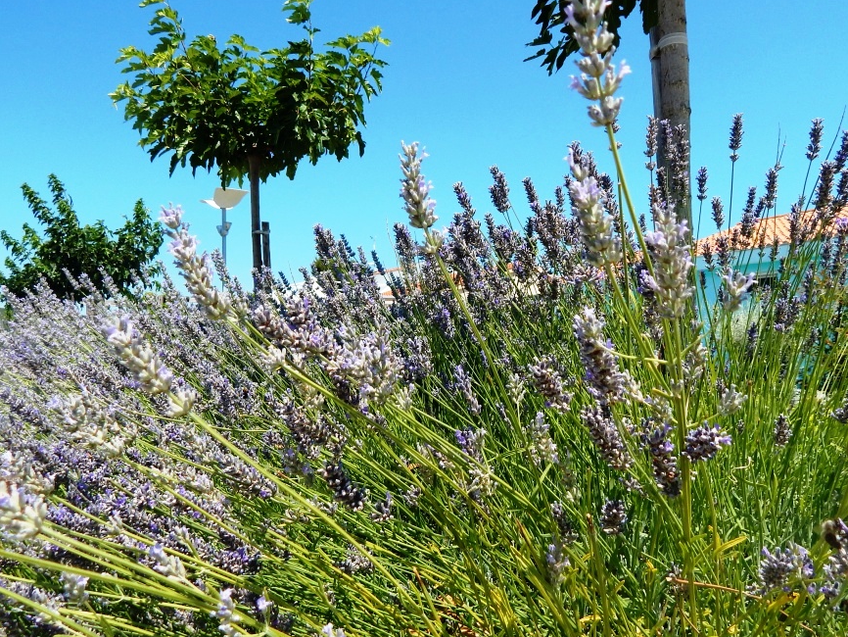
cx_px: 437
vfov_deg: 52.9
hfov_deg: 67.3
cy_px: 368
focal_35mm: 26
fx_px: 637
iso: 125
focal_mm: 4
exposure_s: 1/500
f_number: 6
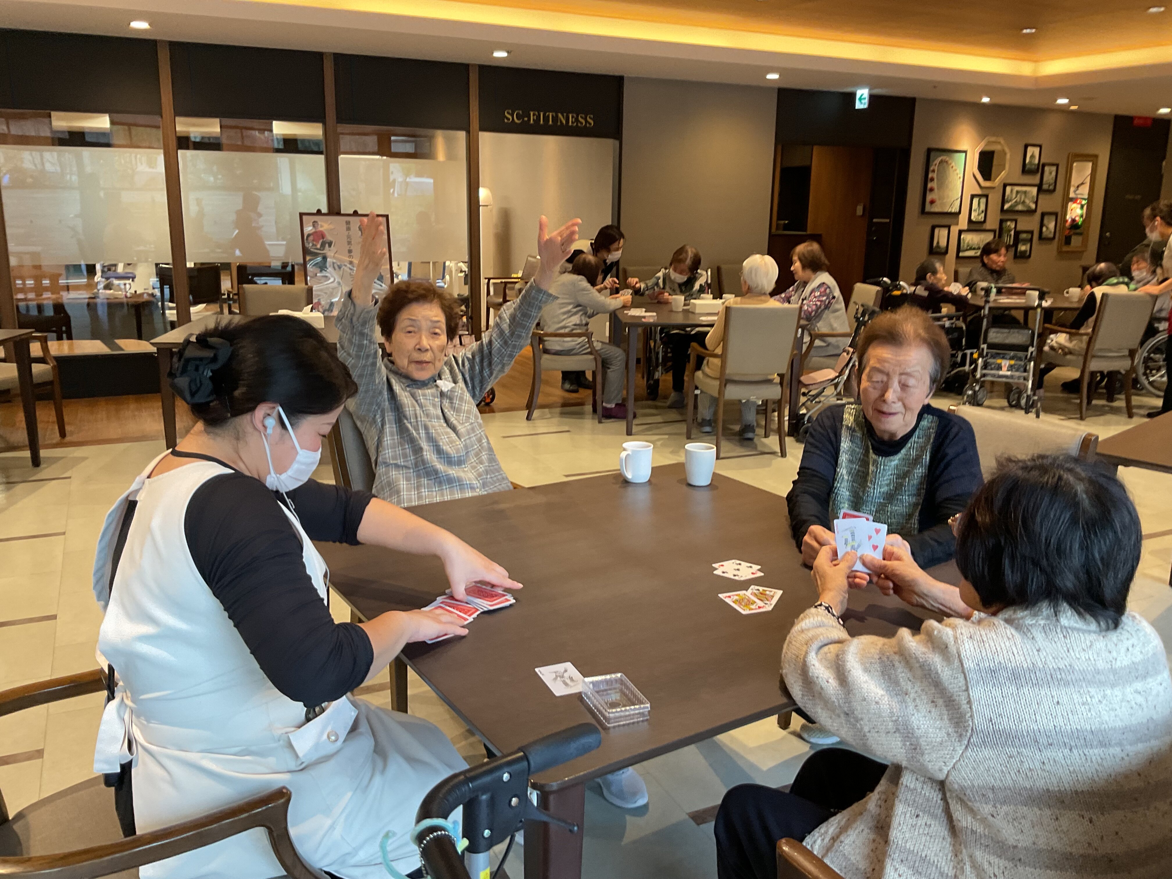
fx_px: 982
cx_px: 586
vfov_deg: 48.2
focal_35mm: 29
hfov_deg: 61.7
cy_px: 440
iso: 80
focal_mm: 3
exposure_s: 1/50
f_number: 1.8
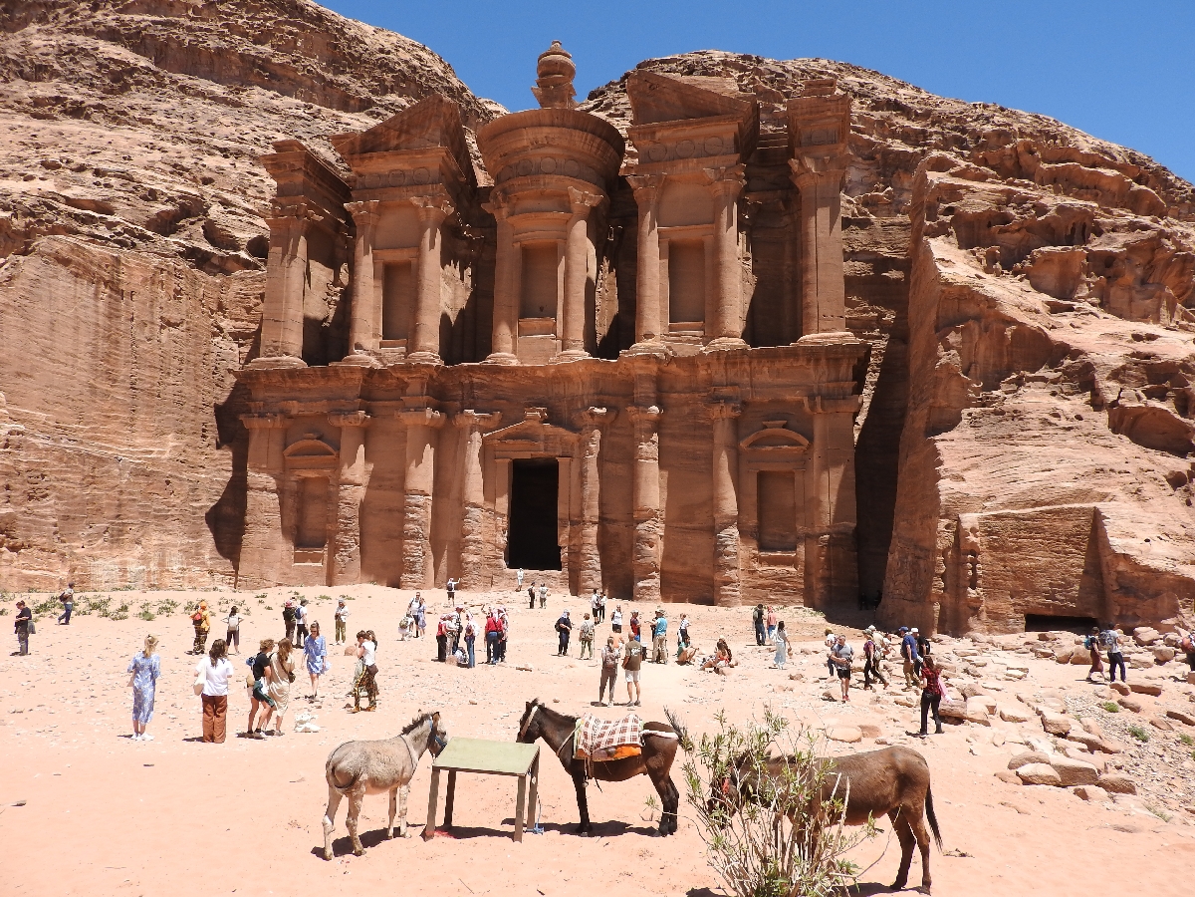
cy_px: 448
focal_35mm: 24
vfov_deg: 56.8
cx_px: 598
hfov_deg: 71.6
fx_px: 829
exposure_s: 1/1250
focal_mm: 4.3
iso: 100
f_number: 3.3
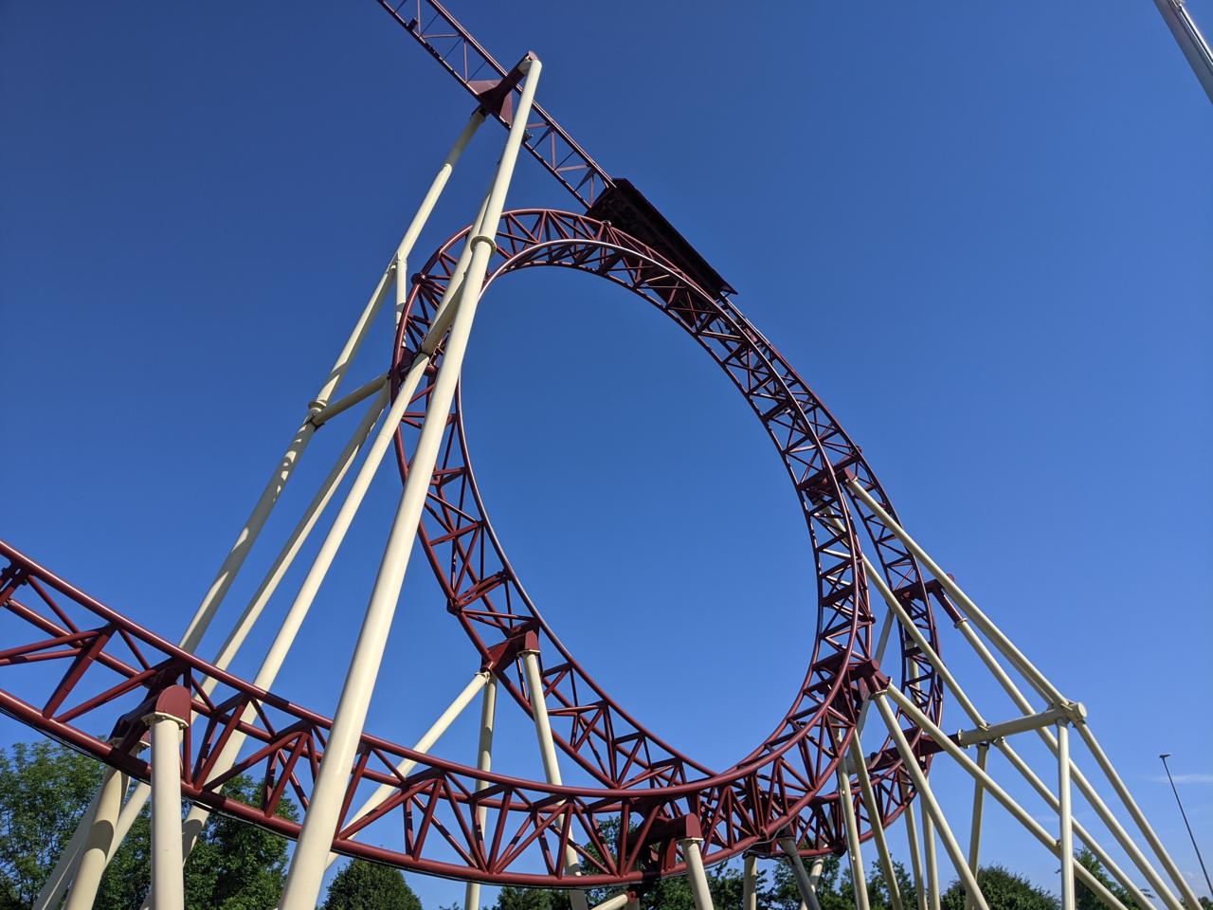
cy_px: 455
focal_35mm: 27
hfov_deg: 65.3
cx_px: 606
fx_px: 946
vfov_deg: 51.4
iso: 52
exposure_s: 1/4695
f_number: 1.8
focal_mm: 4.44
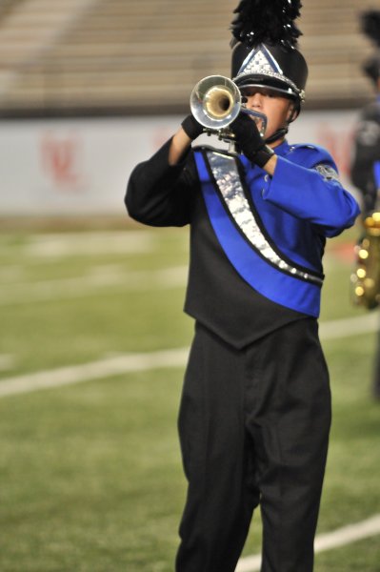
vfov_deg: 6.9
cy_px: 286
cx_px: 190
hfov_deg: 4.6
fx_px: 4758
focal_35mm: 300
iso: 1600
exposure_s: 1/400
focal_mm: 200
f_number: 2.8
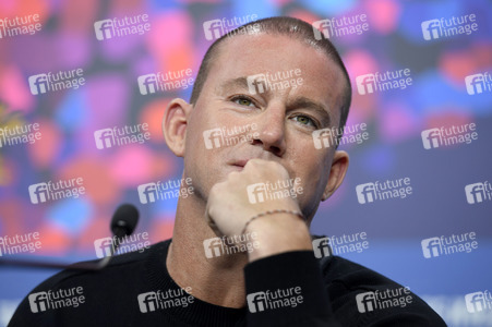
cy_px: 164
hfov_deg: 11.4
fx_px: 2458
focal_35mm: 180
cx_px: 246
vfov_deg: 7.6
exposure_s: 1/250
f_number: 4
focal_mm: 180
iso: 1000
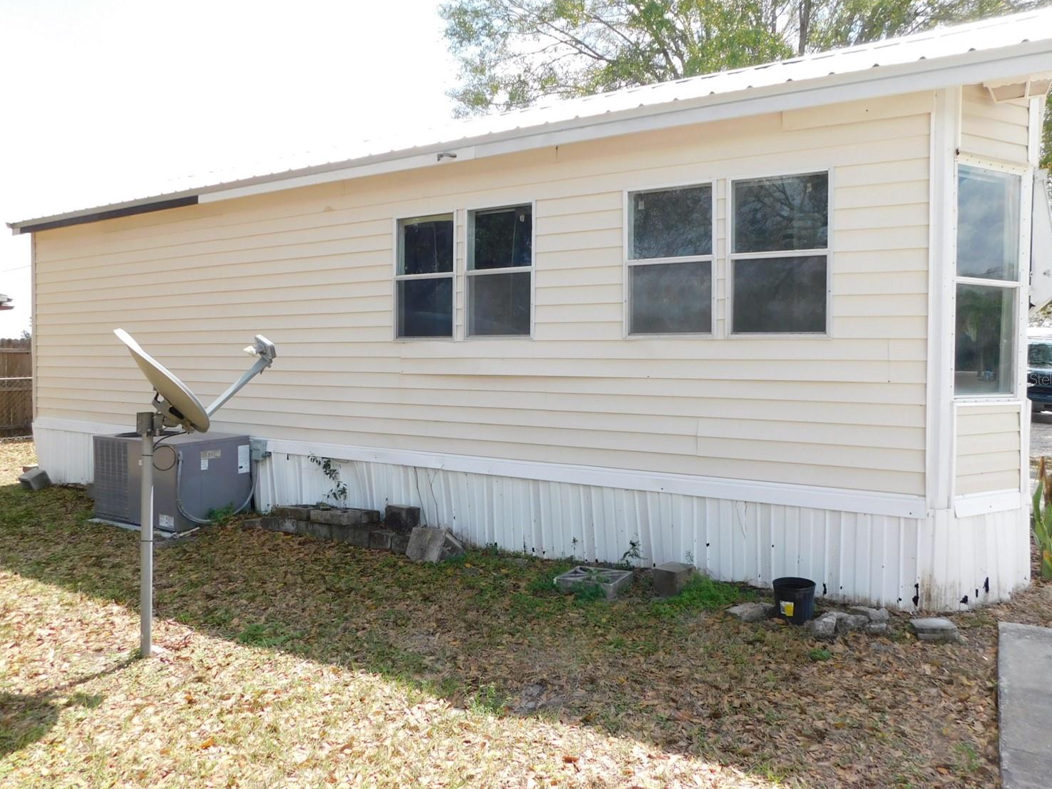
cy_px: 379
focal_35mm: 25
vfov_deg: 54.9
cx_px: 525
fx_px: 760
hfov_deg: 69.4
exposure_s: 1/640
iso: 125
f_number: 3
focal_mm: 4
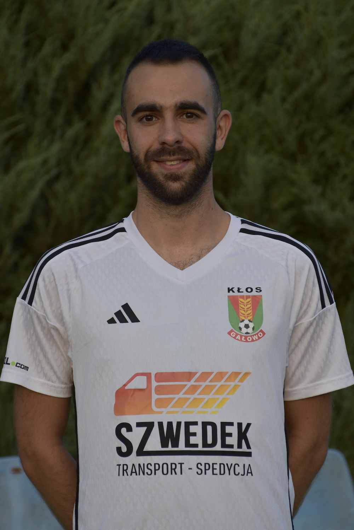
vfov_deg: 13.7
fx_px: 2211
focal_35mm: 150
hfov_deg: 9.2
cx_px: 177
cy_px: 265
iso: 125
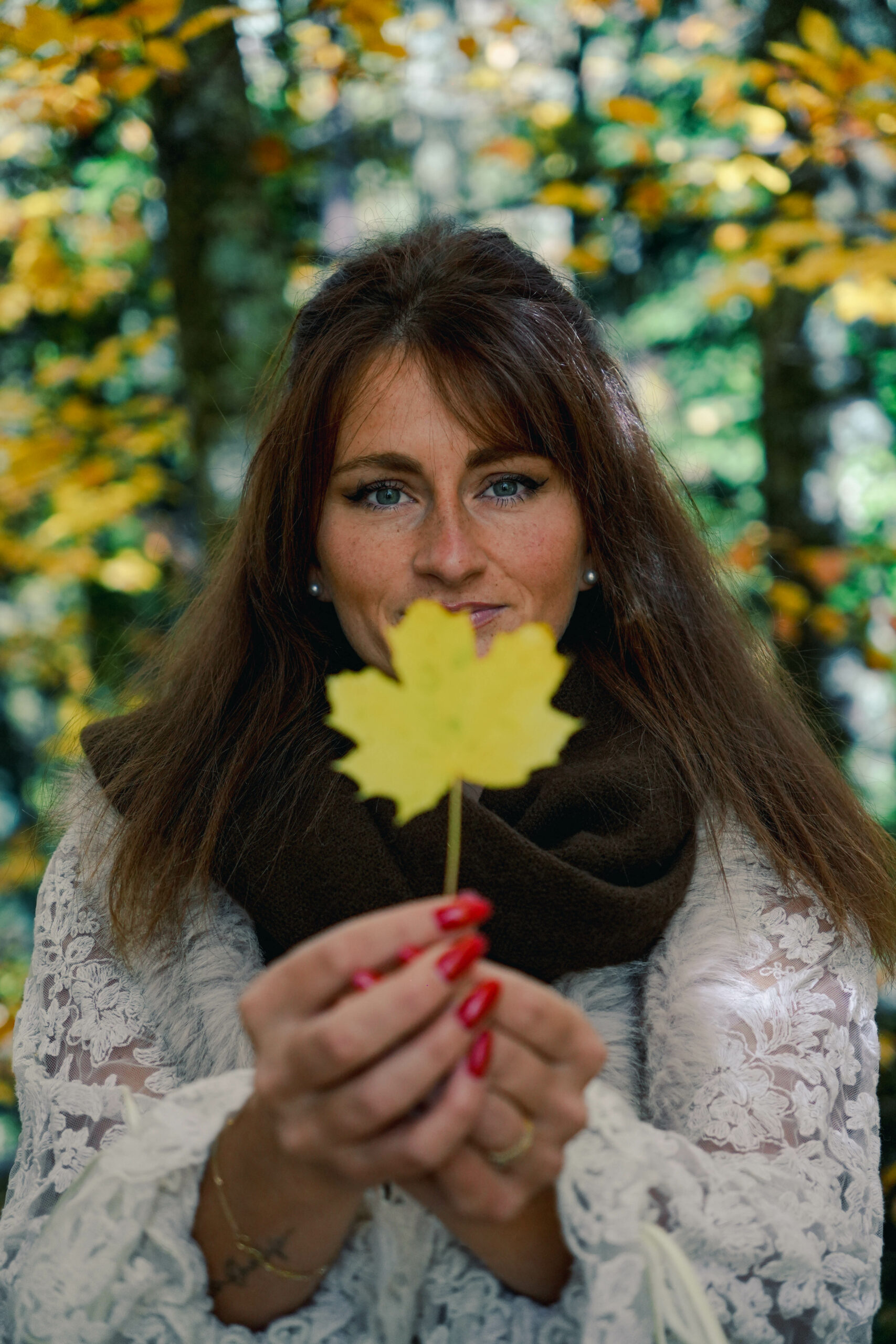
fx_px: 2799
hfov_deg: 18.2
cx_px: 448
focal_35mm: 75
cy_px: 672
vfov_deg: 27.0
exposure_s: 1/1000
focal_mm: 50
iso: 640
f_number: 2.8
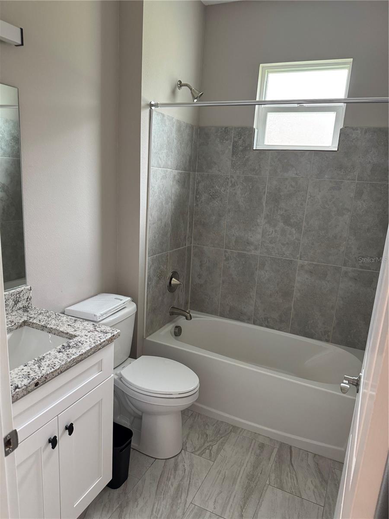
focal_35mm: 24
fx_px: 360
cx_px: 194
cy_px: 260
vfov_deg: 71.6
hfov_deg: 56.8
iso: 400
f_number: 1.78
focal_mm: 6.76
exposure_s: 1/60
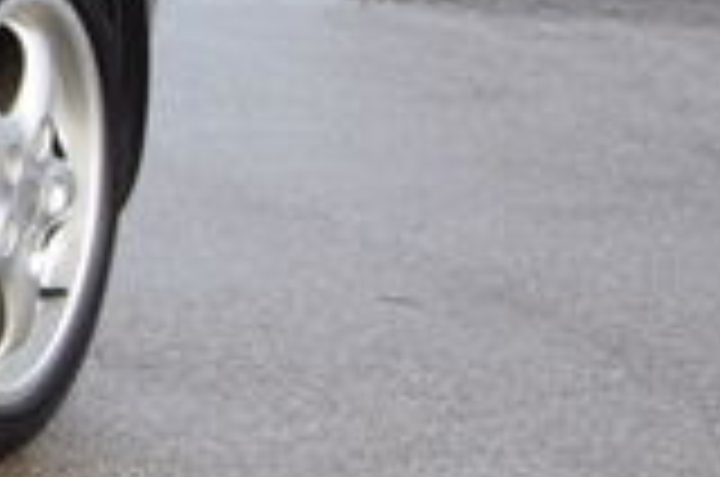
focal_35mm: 240
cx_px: -1512
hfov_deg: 7.5
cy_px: -9
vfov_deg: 5.7
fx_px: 4794
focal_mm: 25
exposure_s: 1/250
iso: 250
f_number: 8
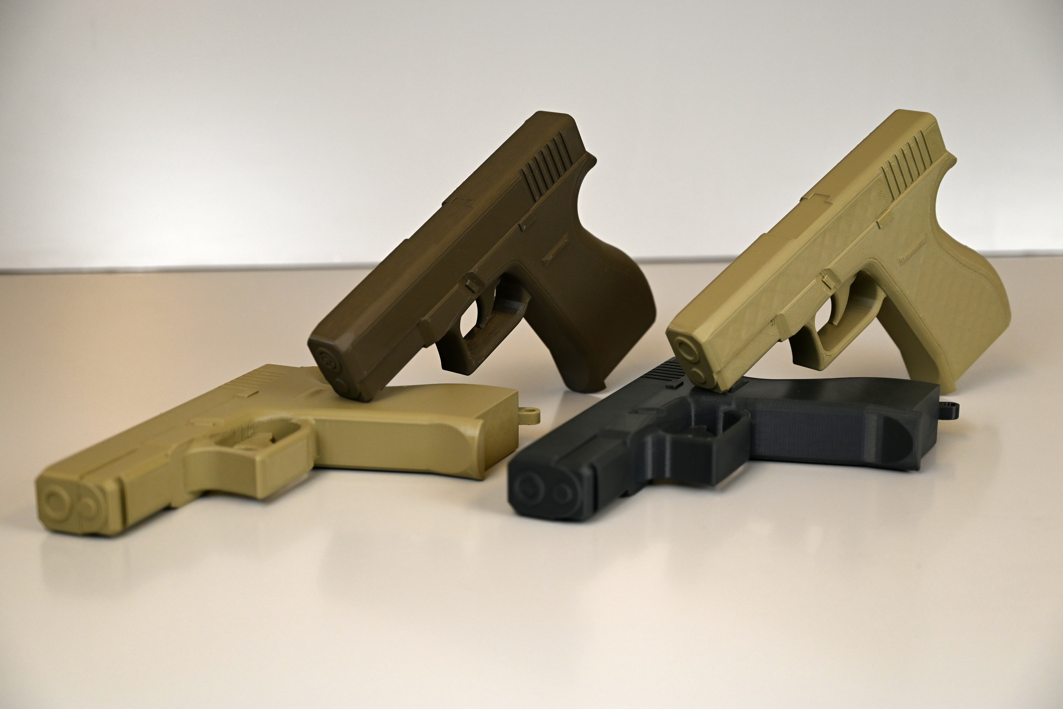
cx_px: 532
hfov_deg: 34.5
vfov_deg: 23.4
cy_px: 354
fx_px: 1713
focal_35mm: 58
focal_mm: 58
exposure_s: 1/250
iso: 400
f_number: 4
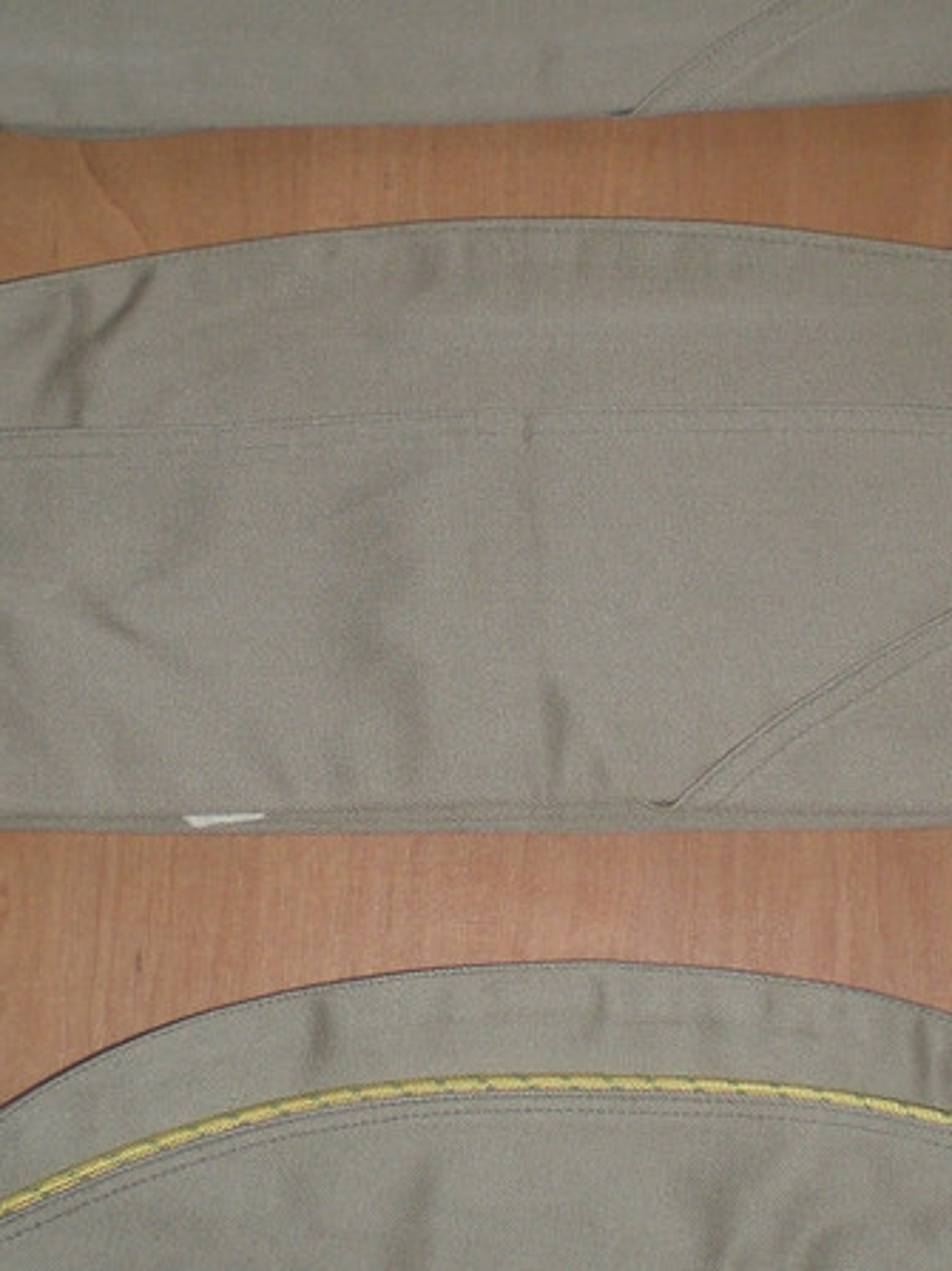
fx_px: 2495
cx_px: 531
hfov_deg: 21.6
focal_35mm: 68
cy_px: 614
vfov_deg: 28.6
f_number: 3.1
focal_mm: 6.3
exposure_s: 1/60
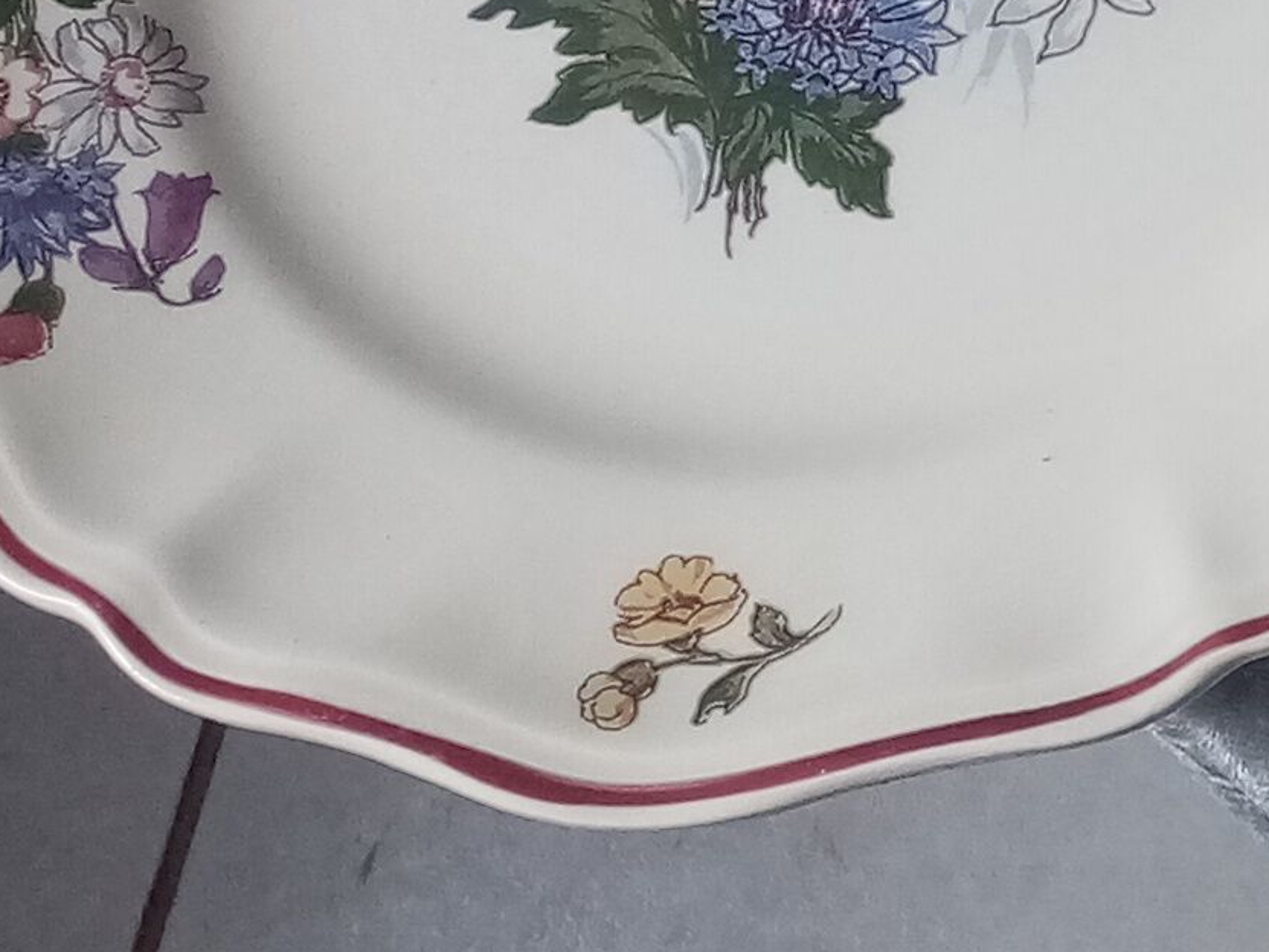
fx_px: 4766
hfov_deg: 12.5
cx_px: 2849
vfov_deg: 10.8
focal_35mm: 130
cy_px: -690
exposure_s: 1/187
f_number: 1.8
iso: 100
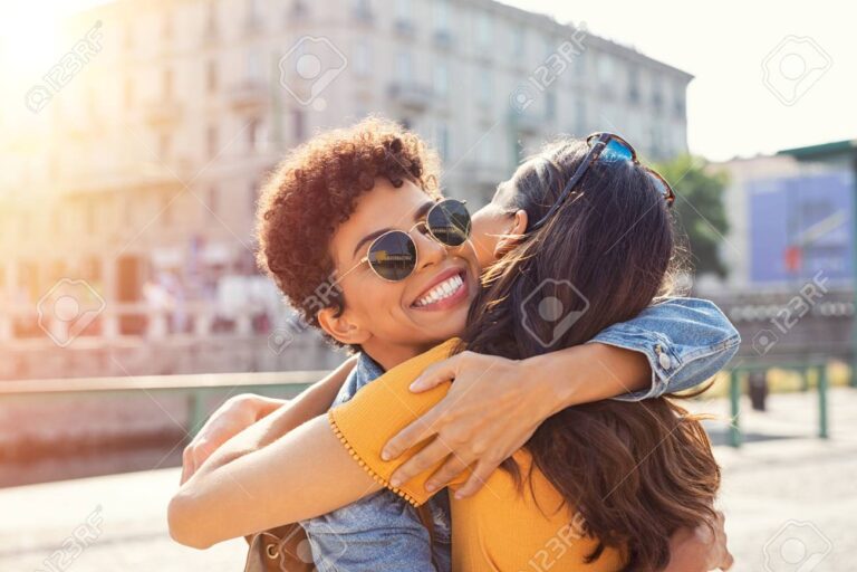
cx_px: 428
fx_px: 1190
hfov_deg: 39.6
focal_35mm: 50
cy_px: 286
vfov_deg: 27.0
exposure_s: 1/250
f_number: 3.5
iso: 64
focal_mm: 50
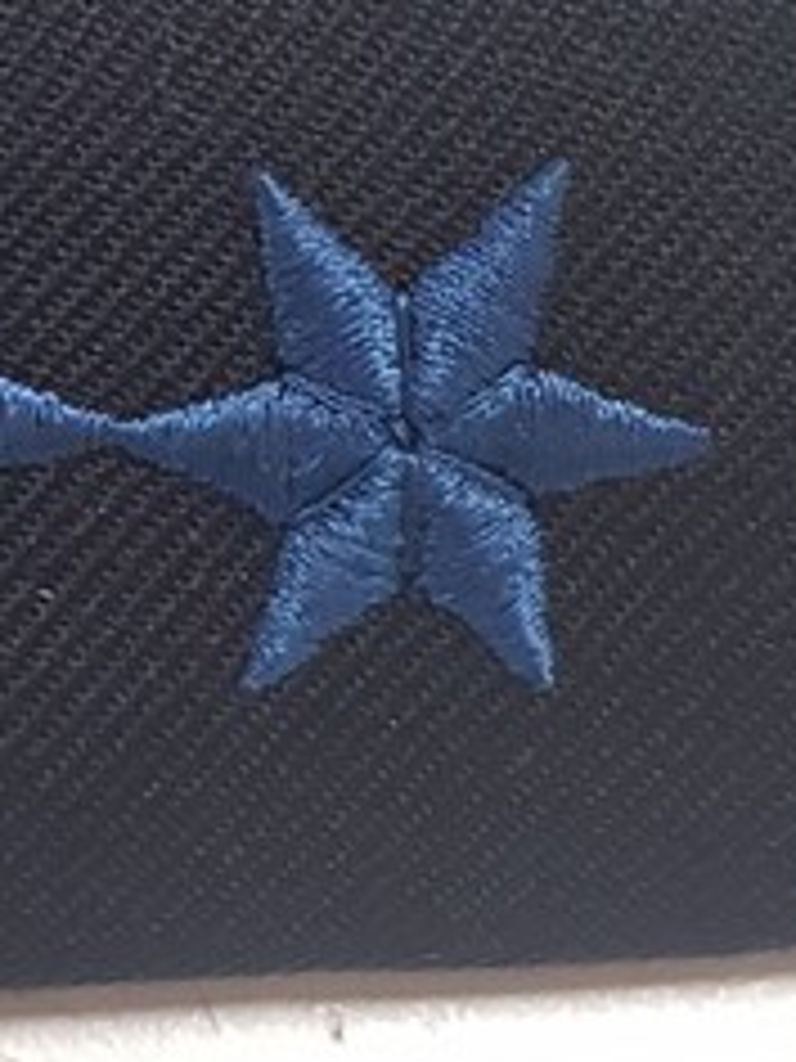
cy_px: 302
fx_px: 3465
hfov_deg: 12.9
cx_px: -72
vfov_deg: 17.3
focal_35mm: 113
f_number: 1.7
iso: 200
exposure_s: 1/50
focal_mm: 4.2
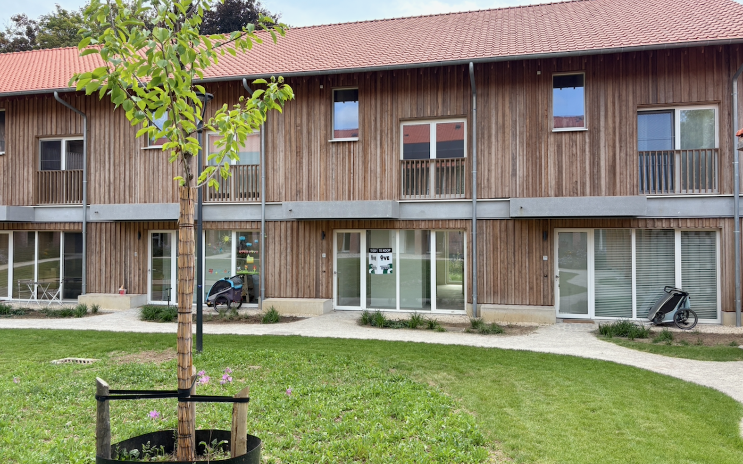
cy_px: 220
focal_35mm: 28
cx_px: 366
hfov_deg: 66.5
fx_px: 567
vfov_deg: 44.5
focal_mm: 5.96
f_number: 1.6
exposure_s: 1/1217
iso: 64
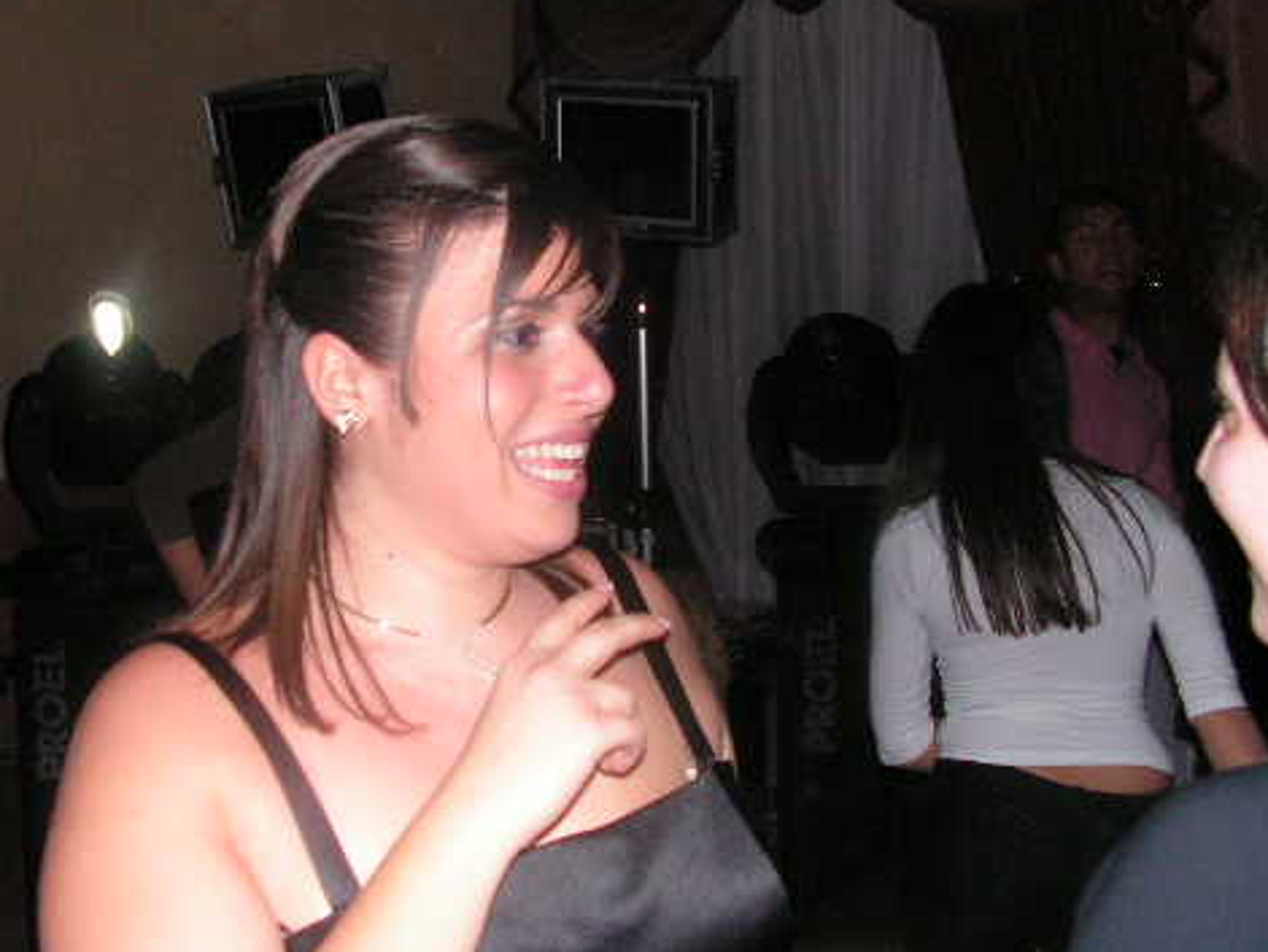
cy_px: 399
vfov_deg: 29.7
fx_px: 1796
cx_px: 540
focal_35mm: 49
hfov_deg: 38.8
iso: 200
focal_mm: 6
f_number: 3.2
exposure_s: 1/40
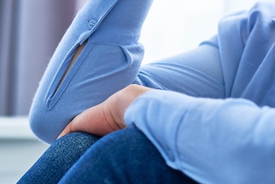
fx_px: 1612
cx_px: 209
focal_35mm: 211
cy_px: -19
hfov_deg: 9.7
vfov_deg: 6.5
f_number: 2.8
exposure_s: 1/100
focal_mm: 85
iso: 250
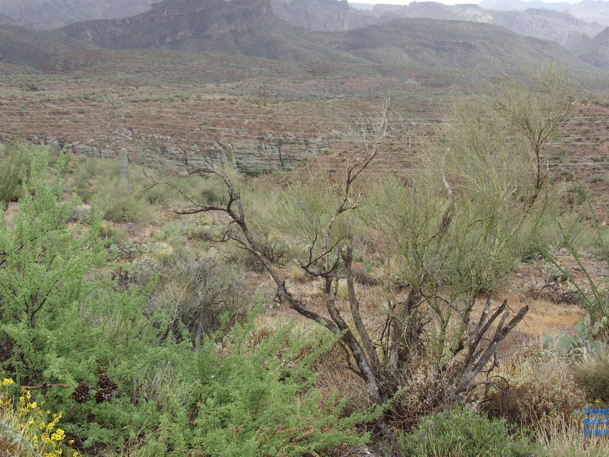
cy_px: 224
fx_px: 827
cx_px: 340
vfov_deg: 30.9
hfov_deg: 40.4
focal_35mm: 47
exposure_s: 1/239
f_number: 2.8
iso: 50
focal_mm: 6.3
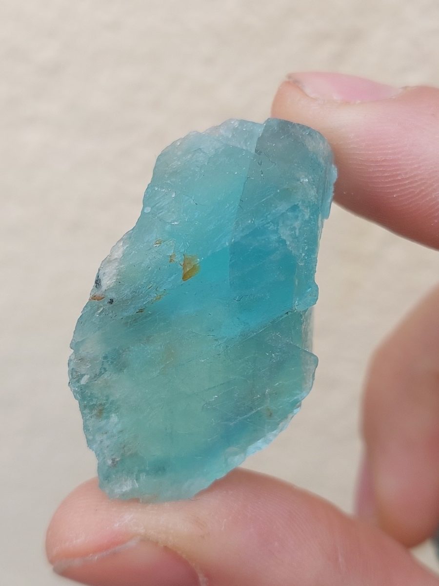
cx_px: 220
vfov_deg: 71.6
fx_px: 406
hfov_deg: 56.8
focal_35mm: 24
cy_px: 293
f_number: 1.8
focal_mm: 5.23
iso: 40
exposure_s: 1/115
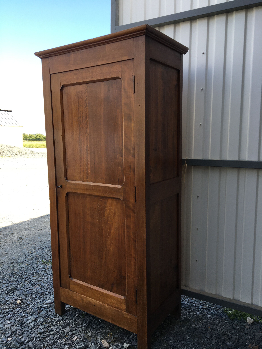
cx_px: 131
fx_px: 293
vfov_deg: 61.7
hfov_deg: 48.2
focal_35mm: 29
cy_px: 174
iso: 25
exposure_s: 1/353
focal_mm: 4.15
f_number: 2.2
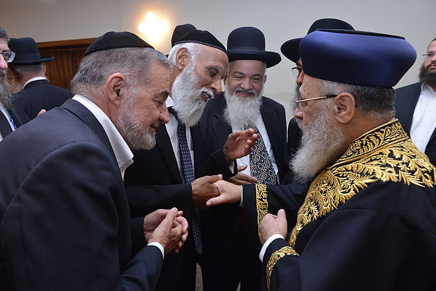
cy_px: 146
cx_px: 218
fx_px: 291
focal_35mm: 24
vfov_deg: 53.1
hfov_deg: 73.8
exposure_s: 1/125
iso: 1600
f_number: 5
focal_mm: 24
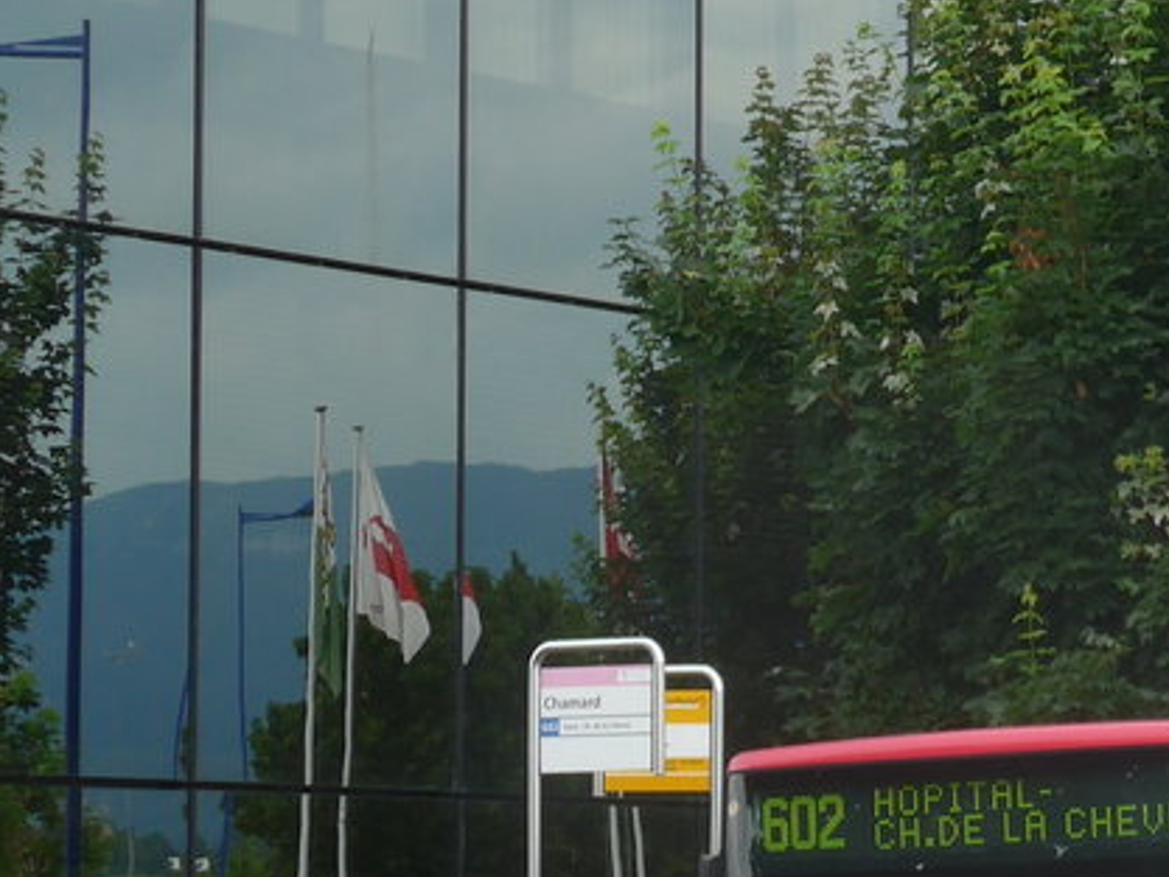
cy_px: 429
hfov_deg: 10.3
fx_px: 6418
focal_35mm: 190
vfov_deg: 7.8
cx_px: 1301
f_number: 3.9
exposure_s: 1/250
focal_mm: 13.4
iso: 80
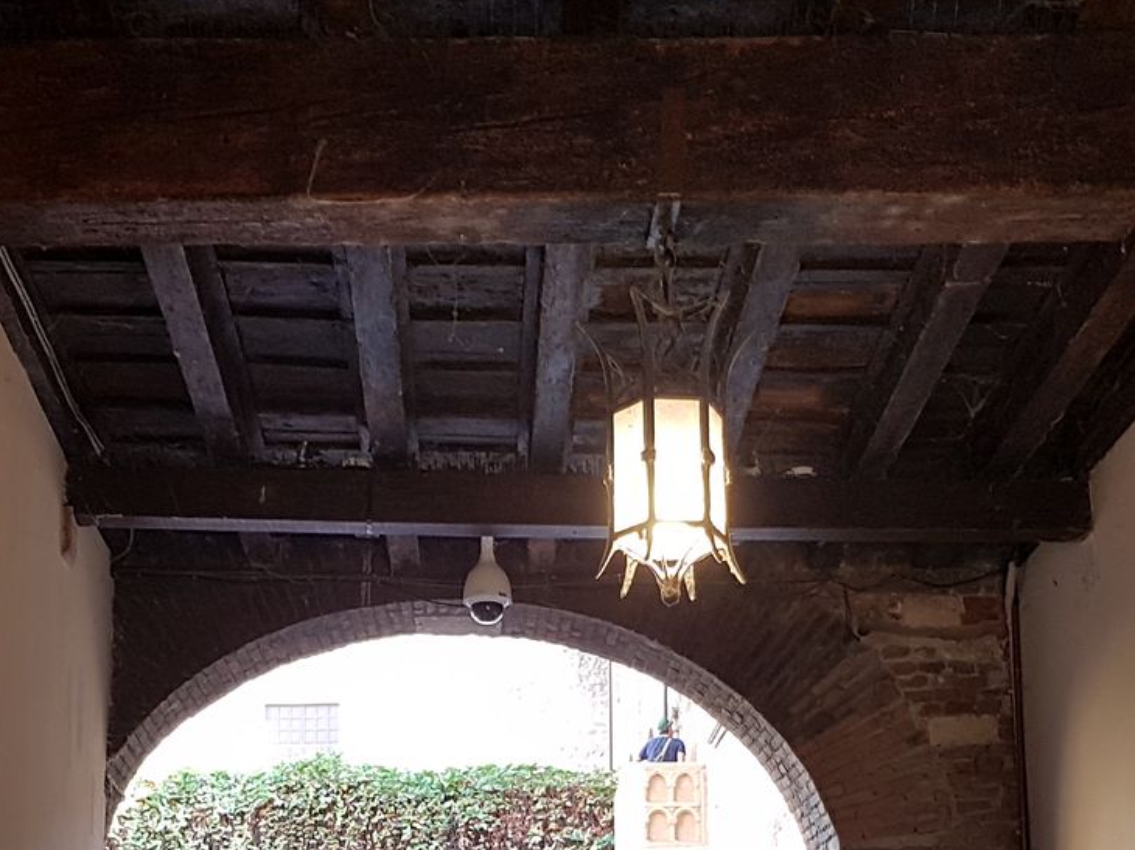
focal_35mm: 57
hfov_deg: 33.7
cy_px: 744
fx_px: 1868
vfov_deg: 25.0
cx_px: 479
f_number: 1.7
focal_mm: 4.2
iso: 80
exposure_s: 1/50
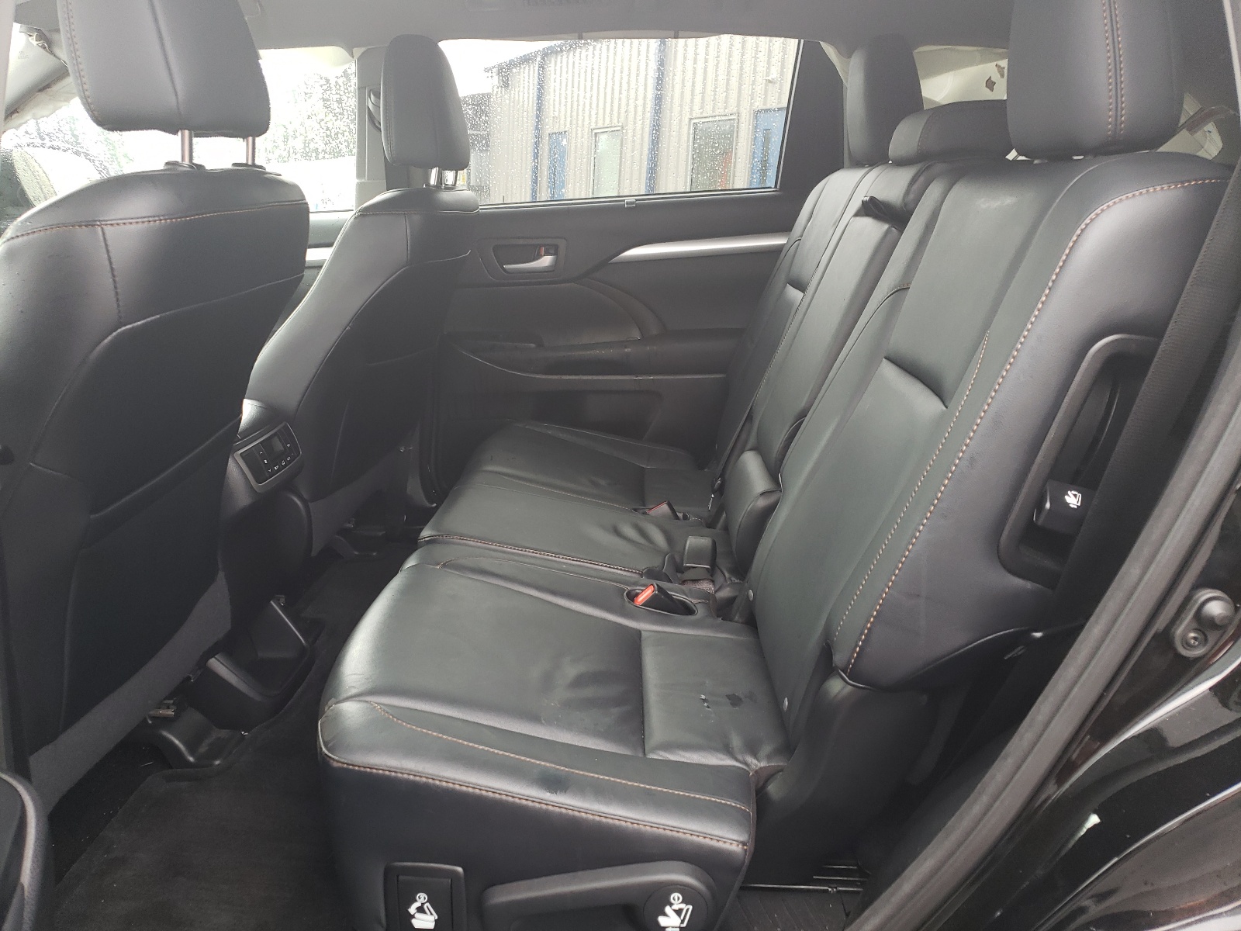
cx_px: 620
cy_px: 466
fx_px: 932
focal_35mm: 26
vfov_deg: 53.1
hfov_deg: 67.3
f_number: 1.5
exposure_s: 1/50
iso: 68
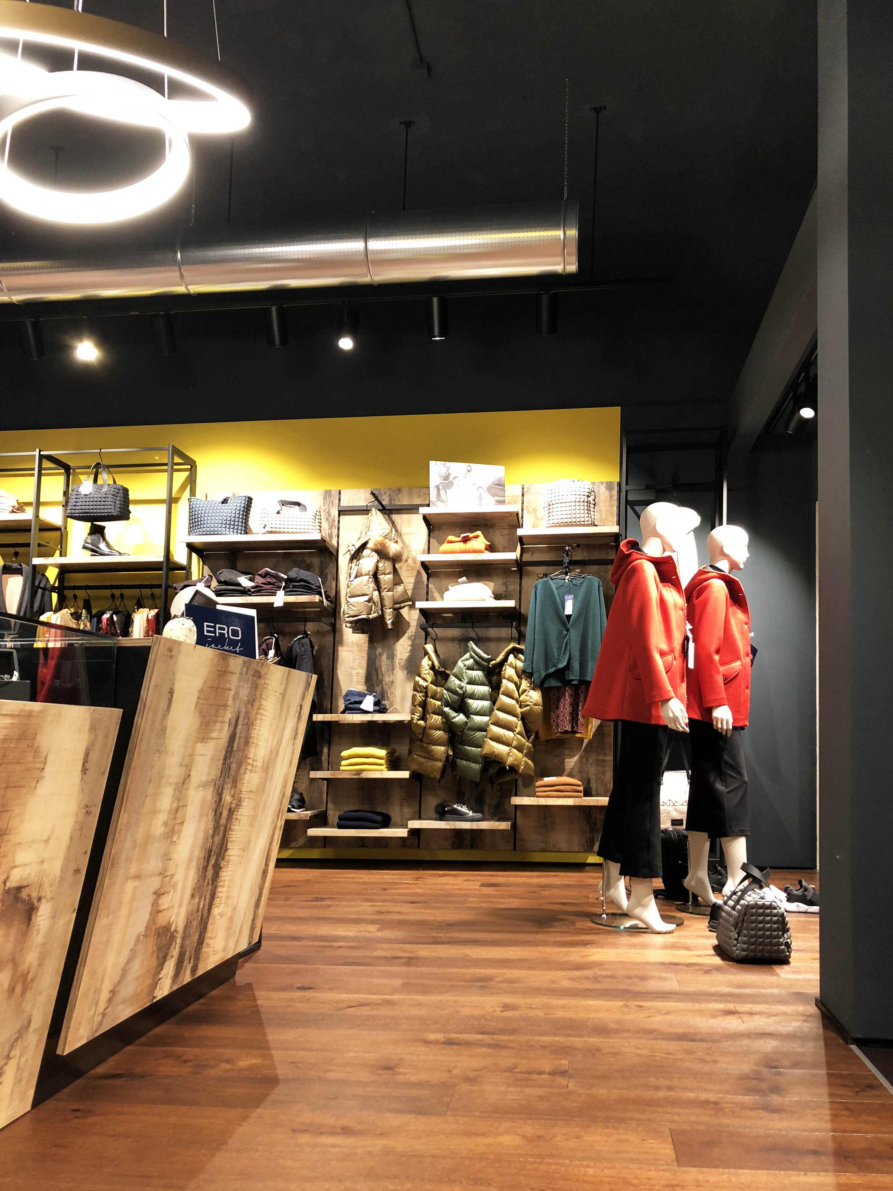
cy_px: 596
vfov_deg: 63.4
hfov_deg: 49.7
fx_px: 963
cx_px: 446
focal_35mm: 28
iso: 50
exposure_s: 1/17
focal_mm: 3.99
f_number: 1.8
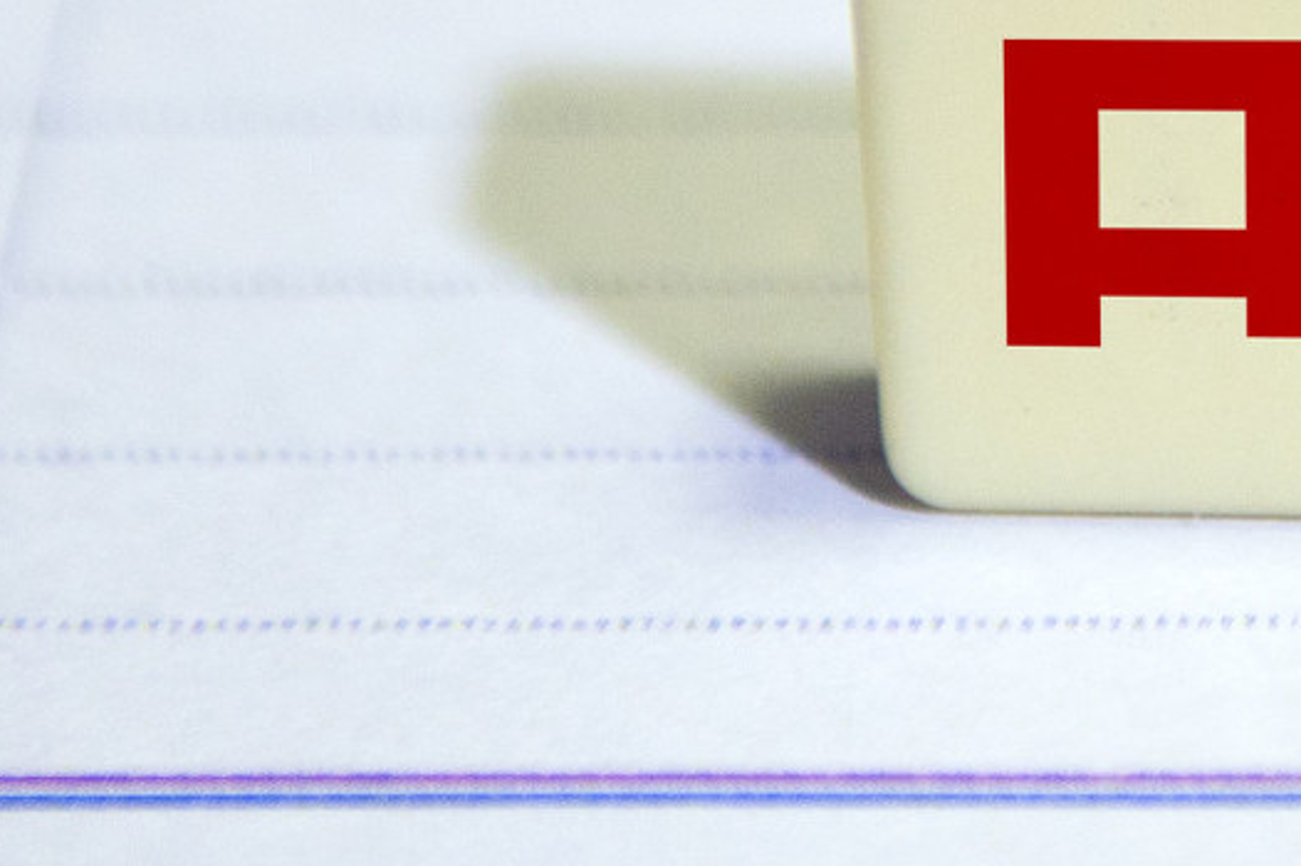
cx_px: 1825
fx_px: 11591
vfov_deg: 4.3
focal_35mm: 321
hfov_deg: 6.4
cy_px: -281
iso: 500
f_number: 3.5
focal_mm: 55
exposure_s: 1/800
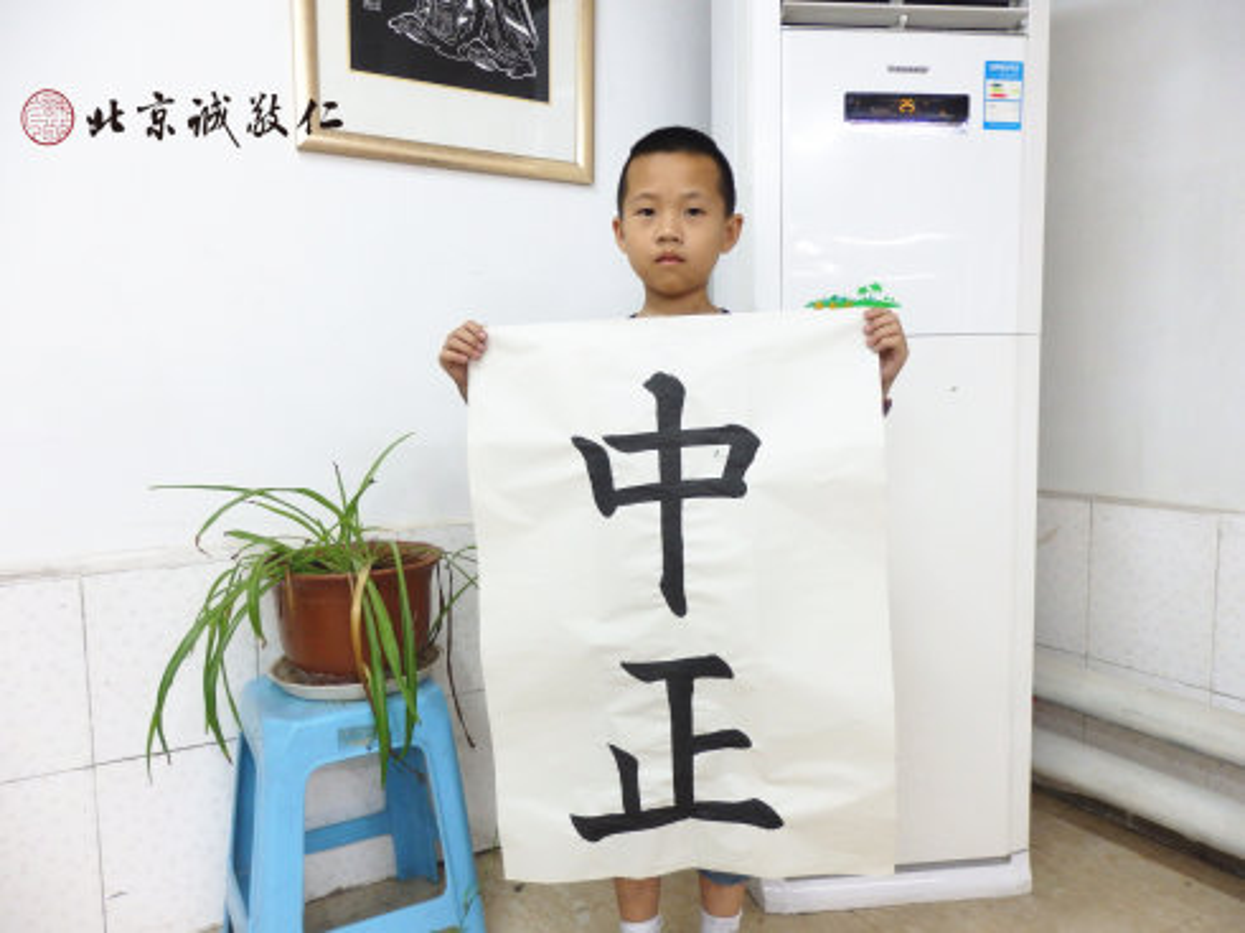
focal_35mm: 25
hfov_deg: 69.4
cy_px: 466
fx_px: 899
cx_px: 622
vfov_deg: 54.8
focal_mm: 4.5
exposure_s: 1/30
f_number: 3
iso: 250
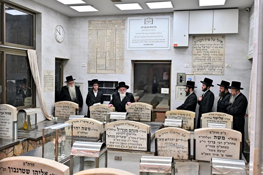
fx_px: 263
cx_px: 132
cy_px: 88
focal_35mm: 36
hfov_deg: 53.1
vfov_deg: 36.8
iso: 640
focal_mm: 24
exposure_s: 1/200
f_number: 4
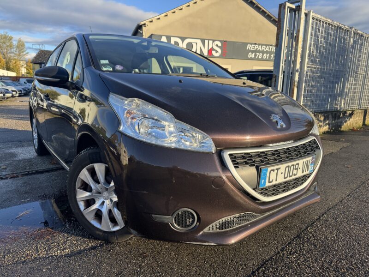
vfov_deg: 56.8
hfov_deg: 71.6
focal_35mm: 24
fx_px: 256
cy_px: 138
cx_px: 184
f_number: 1.78
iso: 80
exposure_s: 1/1193
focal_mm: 6.76
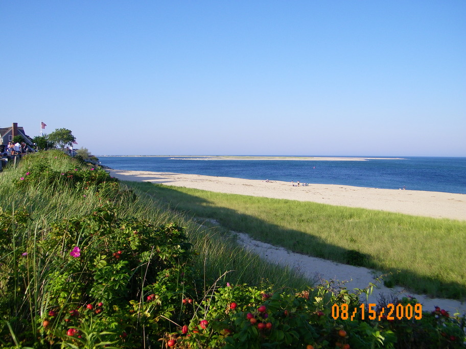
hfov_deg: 56.8
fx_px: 431
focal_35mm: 32
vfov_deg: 44.2
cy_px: 174
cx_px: 233
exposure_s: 1/160
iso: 80
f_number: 7.2
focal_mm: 5.6
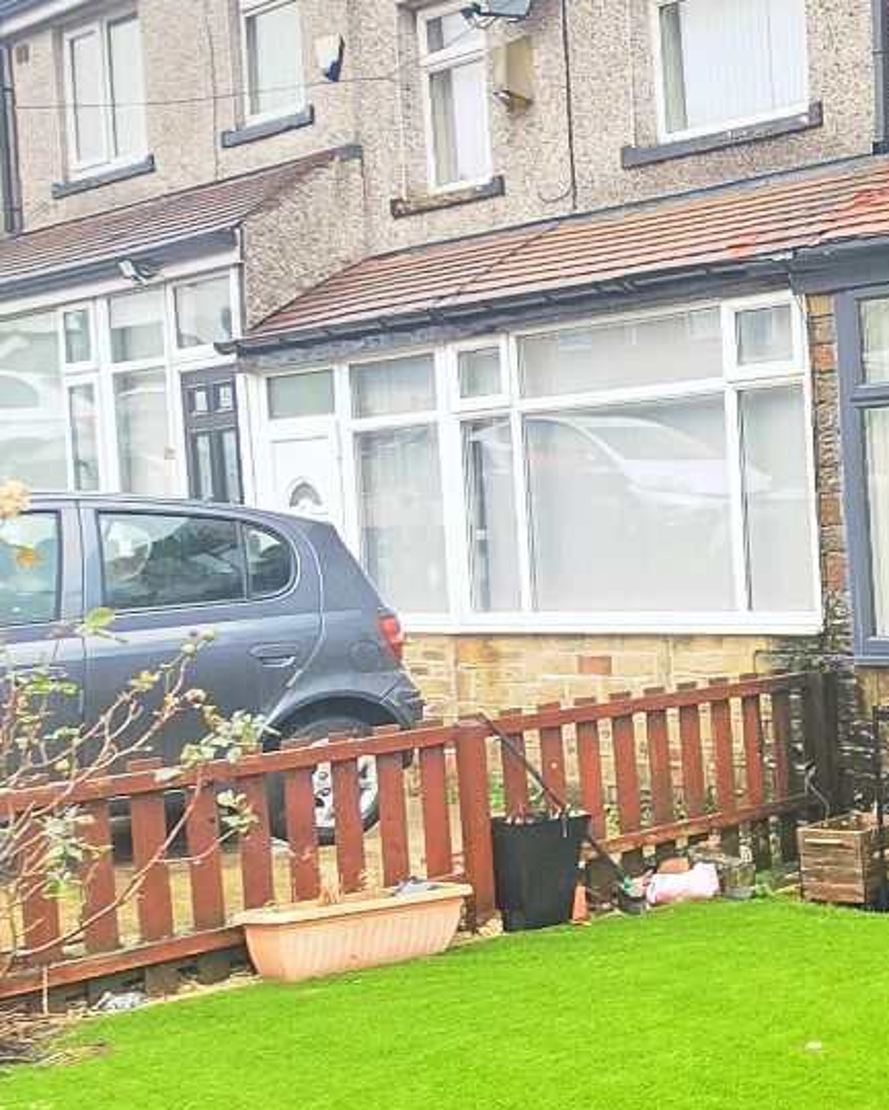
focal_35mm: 48
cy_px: 509
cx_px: 1413
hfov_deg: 23.5
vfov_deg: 38.7
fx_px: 1578
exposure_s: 1/50
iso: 80
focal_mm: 2.2
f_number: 2.2
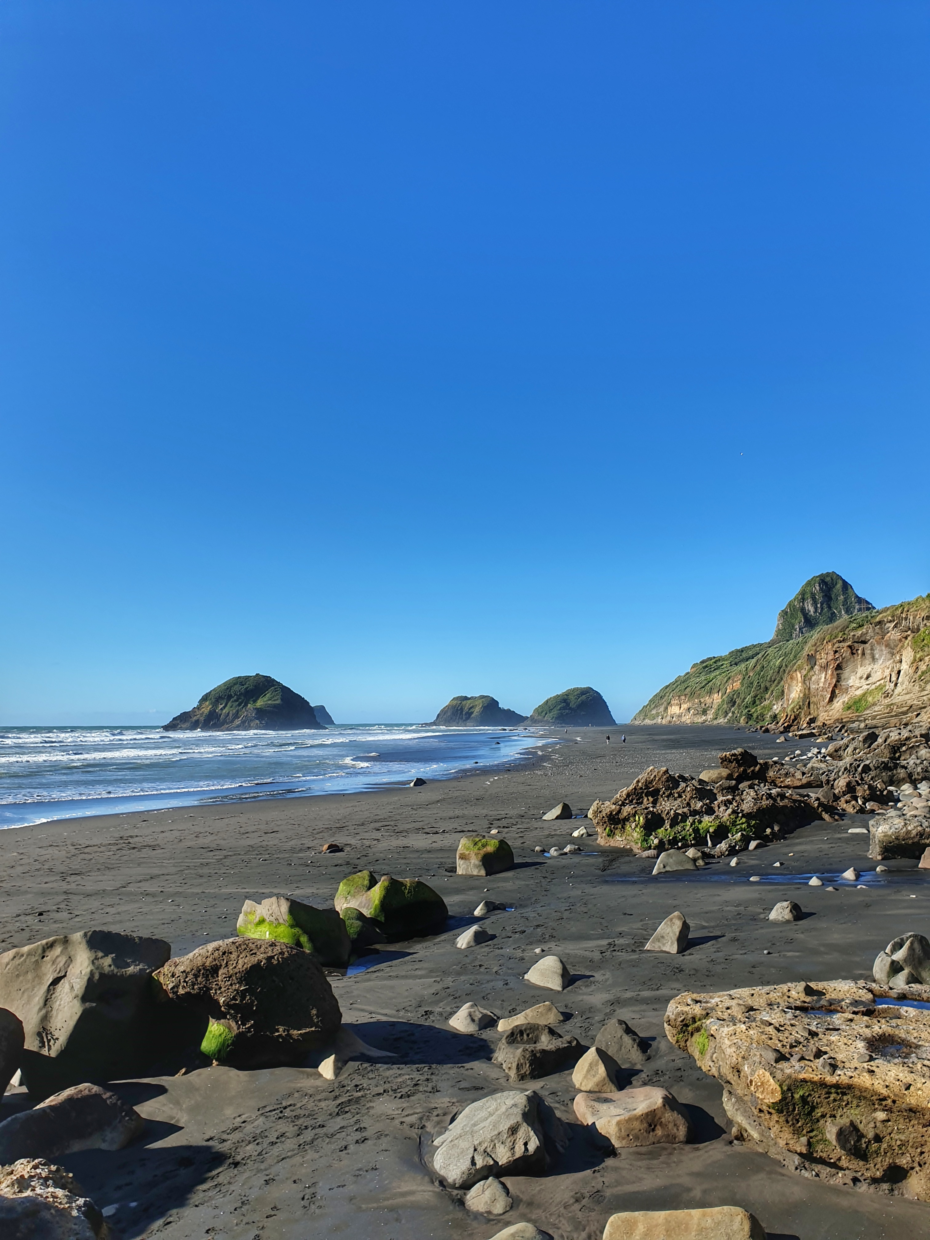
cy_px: 620
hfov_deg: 53.1
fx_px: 931
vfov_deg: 67.3
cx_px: 465
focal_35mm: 26
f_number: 2.4
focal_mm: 4.3
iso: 50
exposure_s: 1/1477
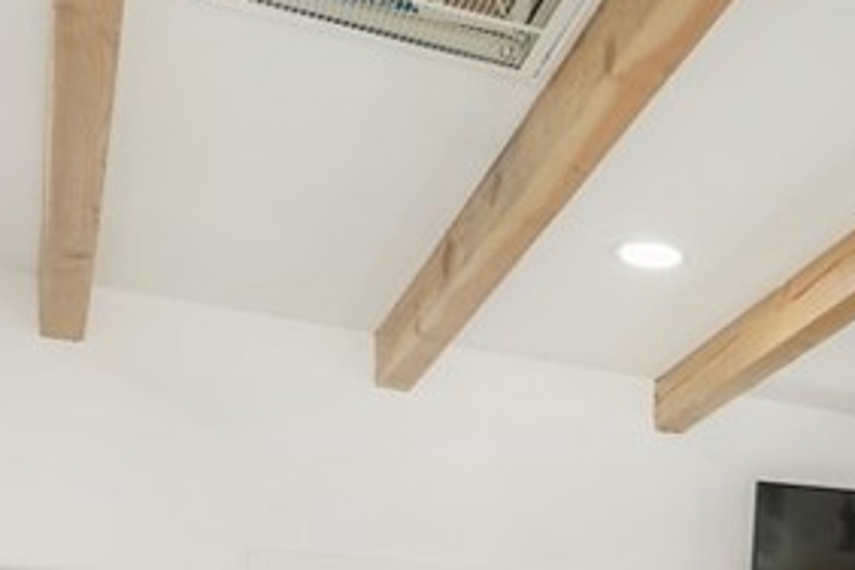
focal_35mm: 60
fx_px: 1420
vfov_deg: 20.6
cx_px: 998
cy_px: 755
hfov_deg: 29.3
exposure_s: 1/160
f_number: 6.3
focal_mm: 11
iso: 400
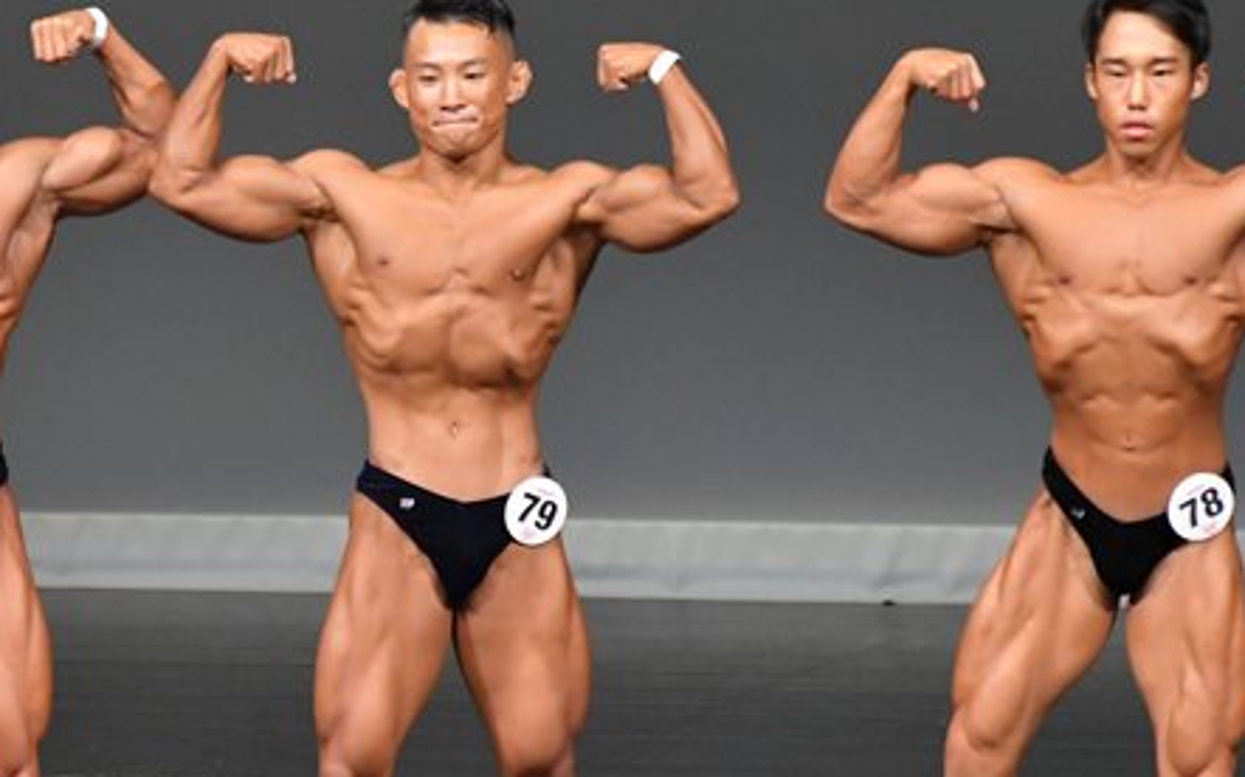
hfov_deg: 3.4
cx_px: 325
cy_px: 473
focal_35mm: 616
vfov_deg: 2.1
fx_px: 20896
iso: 5000
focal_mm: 230
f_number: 5.6
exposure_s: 1/400
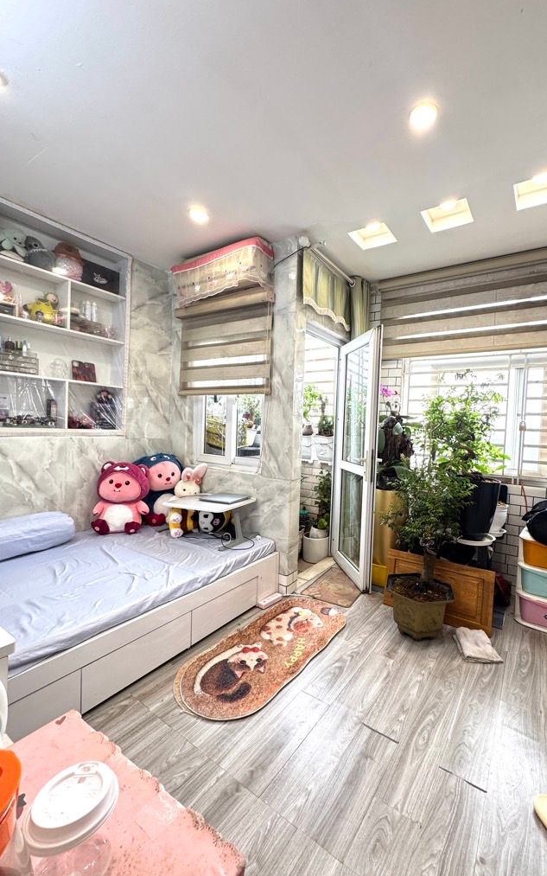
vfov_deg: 101.5
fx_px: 358
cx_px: 311
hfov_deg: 74.4
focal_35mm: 15
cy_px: 438
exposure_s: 1/99
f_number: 2.2
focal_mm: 2.22
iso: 160
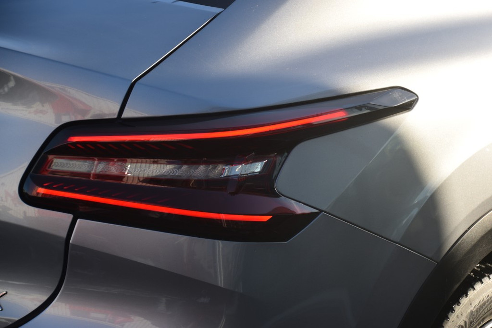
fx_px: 2050
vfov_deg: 9.2
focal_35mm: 150
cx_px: 246
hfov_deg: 13.7
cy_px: 164
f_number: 8
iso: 200
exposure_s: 1/250
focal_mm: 100
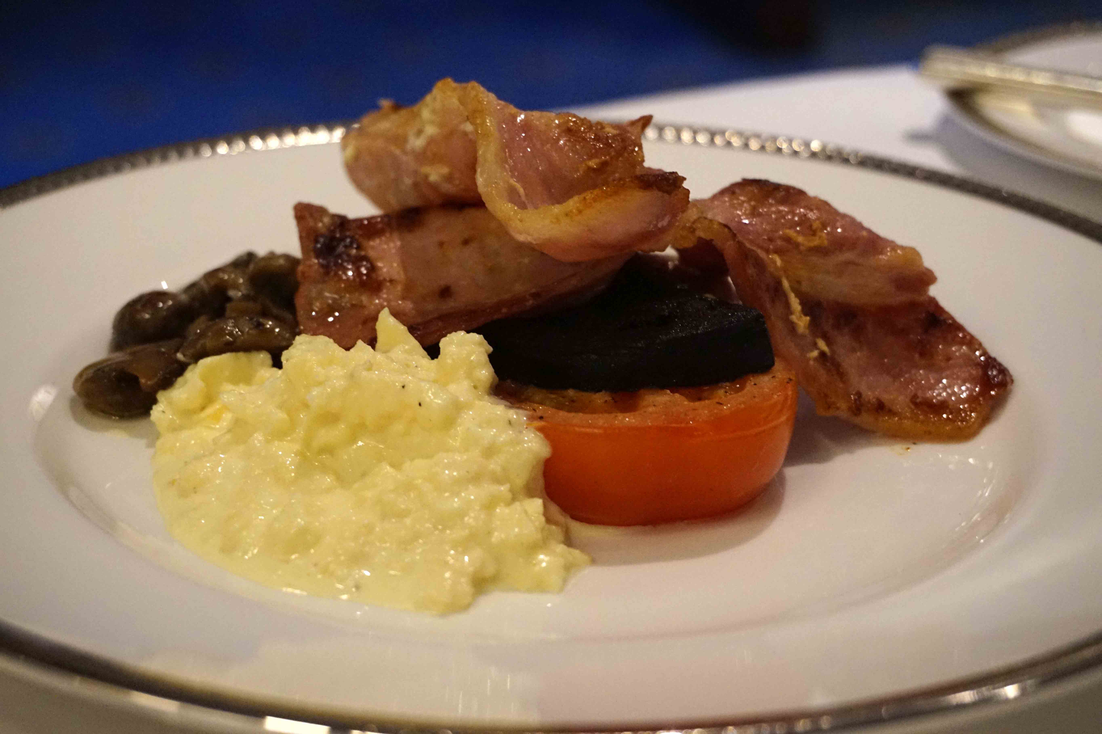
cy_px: 367
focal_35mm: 66
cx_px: 551
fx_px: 2019
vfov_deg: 20.6
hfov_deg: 30.5
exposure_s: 1/60
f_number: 5.6
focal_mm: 44
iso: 3200
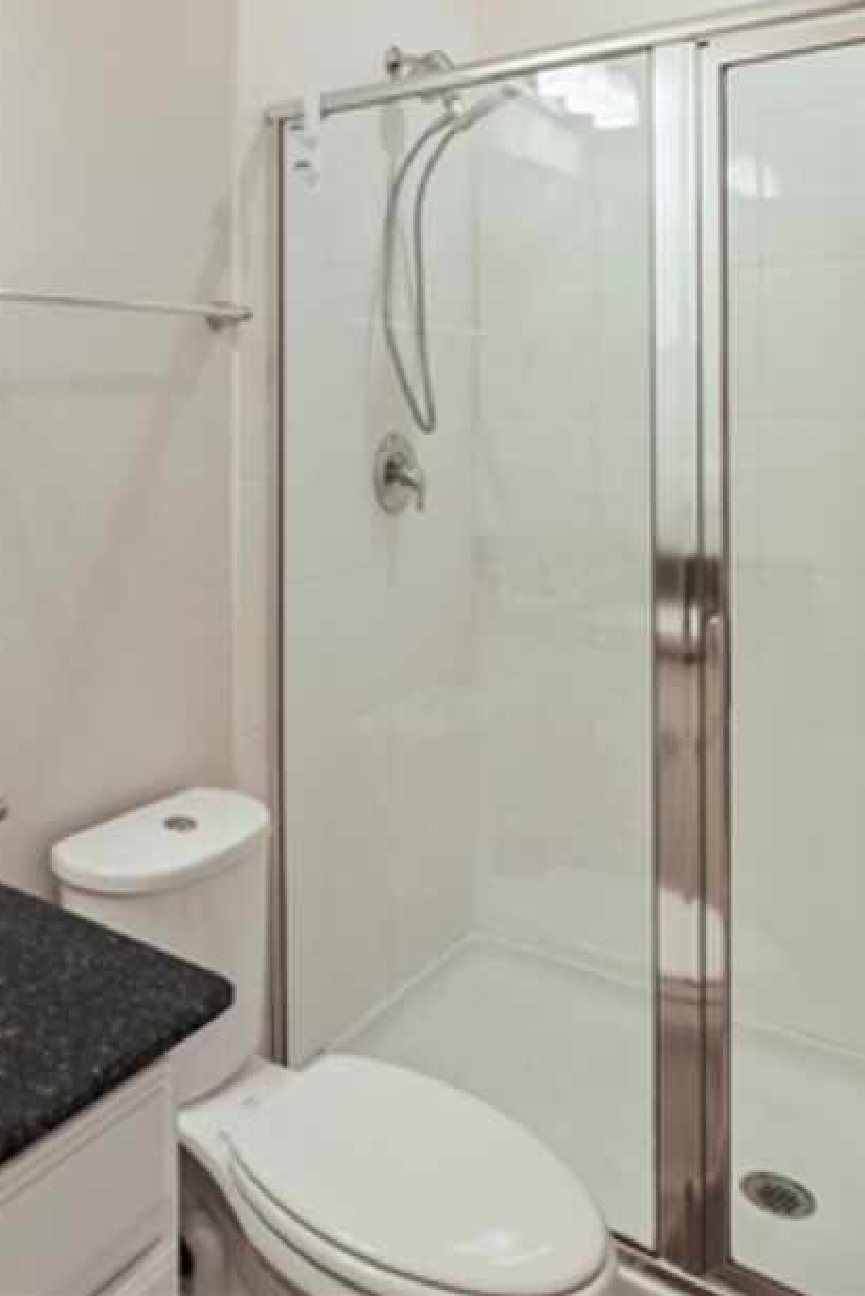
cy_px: 406
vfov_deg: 58.6
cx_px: 170
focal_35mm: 31
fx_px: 1117
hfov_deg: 40.6
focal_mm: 10
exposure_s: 1/4
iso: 200
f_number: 7.1
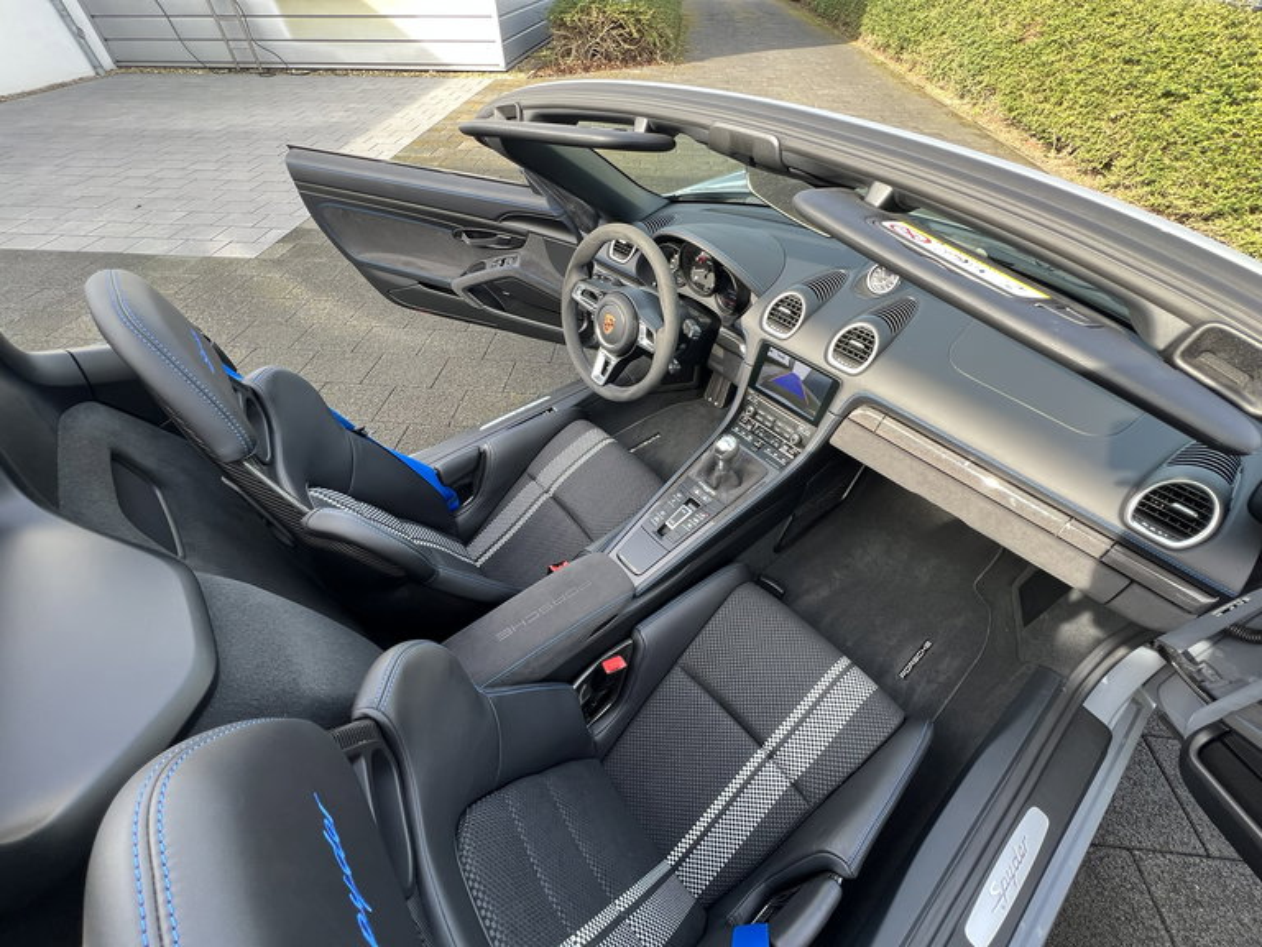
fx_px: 474
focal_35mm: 13
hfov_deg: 106.2
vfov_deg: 89.9
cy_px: 474
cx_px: 631
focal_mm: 1.57
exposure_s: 1/99
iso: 50
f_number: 1.8
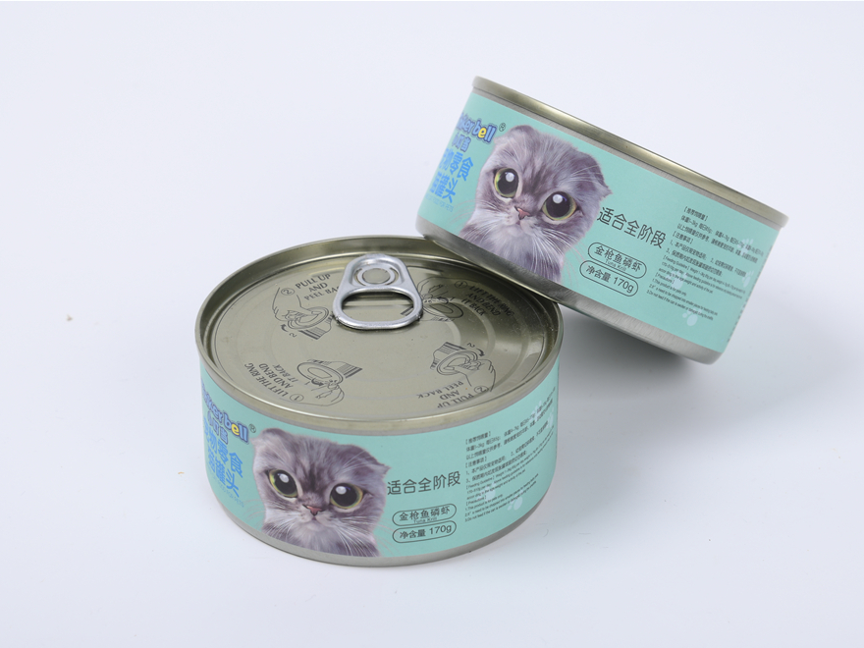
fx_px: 3270
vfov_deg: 11.3
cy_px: 325
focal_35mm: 131
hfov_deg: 15.1
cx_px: 456
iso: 100
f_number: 11
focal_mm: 120
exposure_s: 1/125
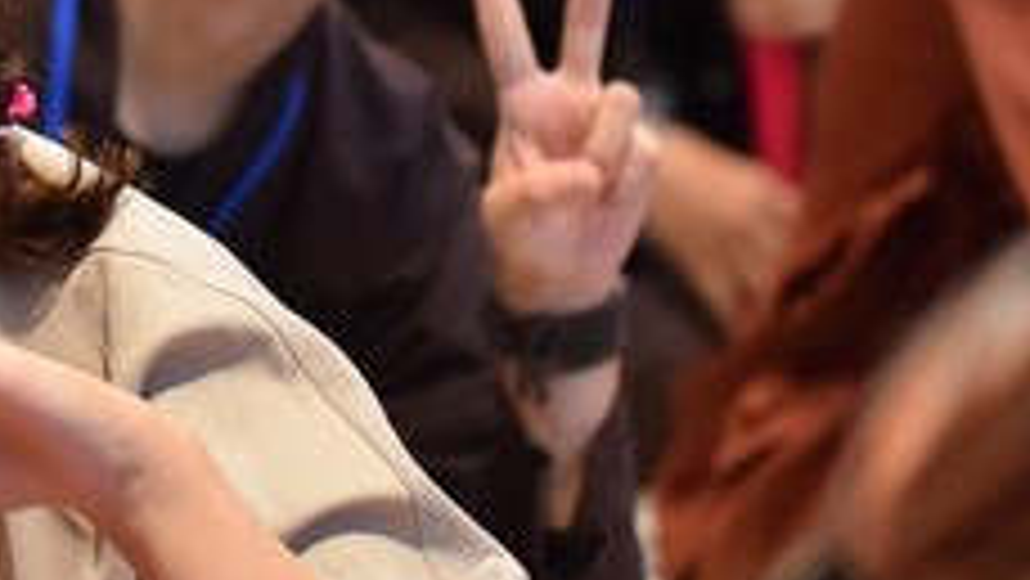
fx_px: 7705
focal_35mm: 282
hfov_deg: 7.6
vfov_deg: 4.3
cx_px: -202
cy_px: 133
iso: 1250
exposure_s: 1/250
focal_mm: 95
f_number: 2.8
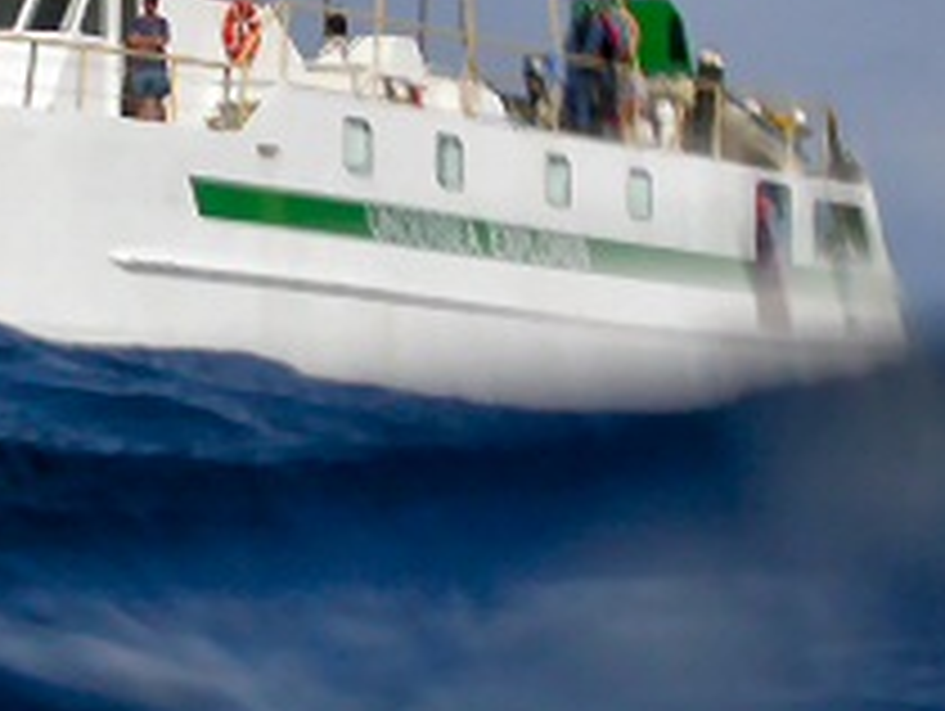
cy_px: 250
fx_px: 5466
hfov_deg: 9.9
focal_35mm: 200
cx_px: 225
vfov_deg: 7.4
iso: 100
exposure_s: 1/1089
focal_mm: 17.5
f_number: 7.3
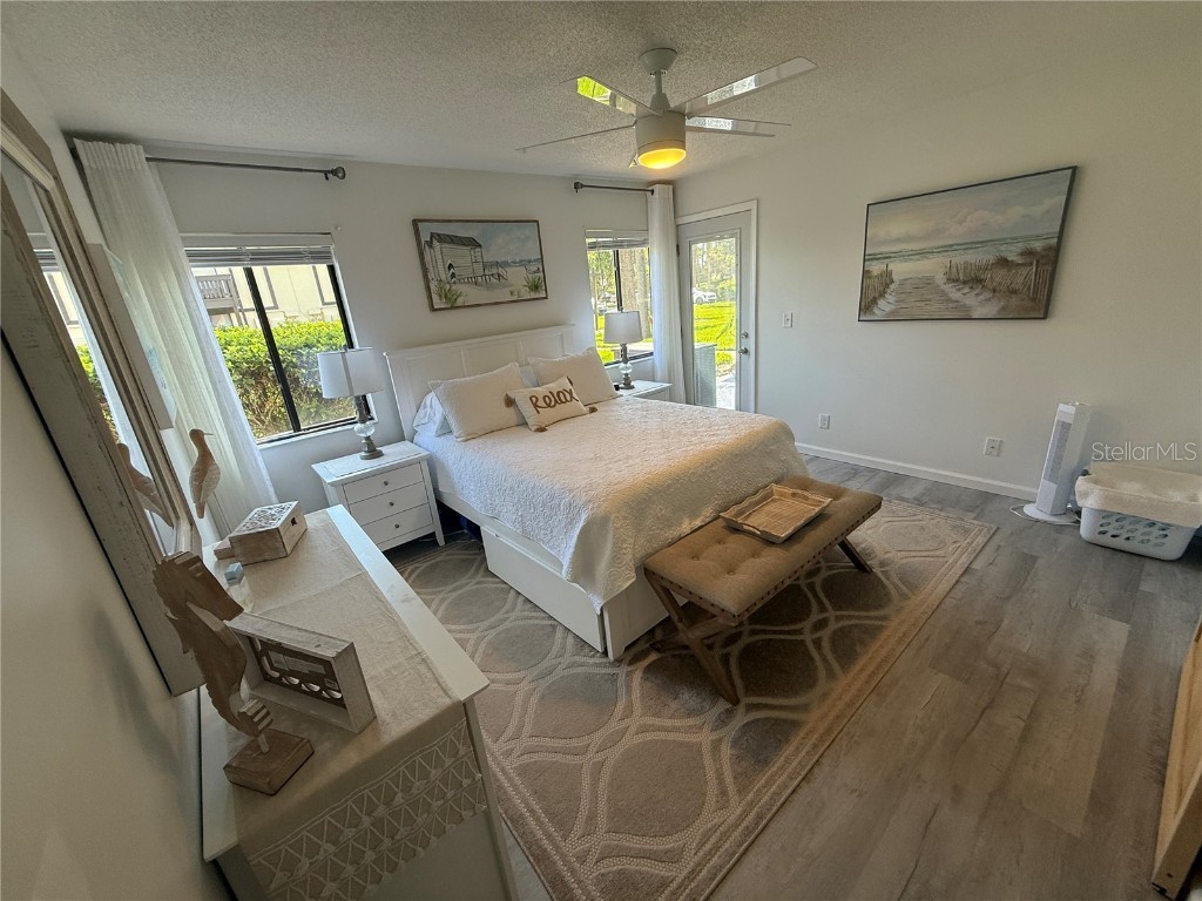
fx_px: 486
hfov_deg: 102.1
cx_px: 601
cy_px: 450
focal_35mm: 14
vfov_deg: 85.7
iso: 80
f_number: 2.2
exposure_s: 1/120
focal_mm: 2.22
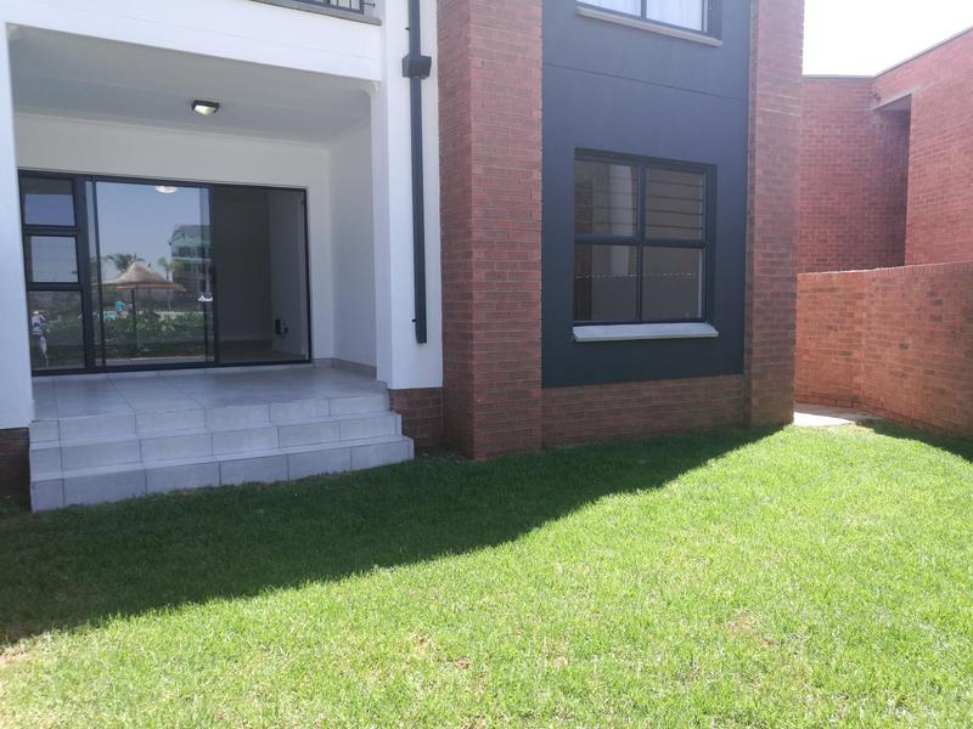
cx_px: 486
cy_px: 364
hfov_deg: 65.3
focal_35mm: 27
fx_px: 759
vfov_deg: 51.4
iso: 50
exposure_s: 1/263
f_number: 2.2
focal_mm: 4.5
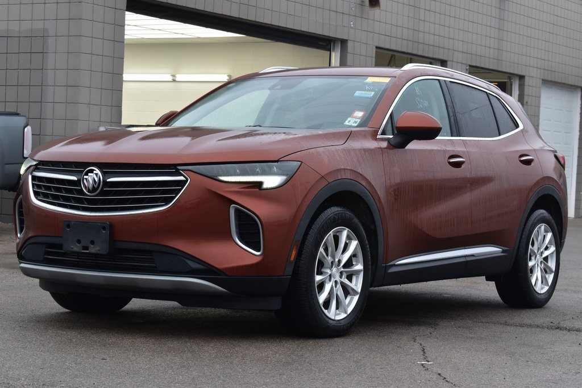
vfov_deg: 17.5
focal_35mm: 78
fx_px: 1261
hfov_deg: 26.0
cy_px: 194
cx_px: 291
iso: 400
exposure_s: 1/60
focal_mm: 52
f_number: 8
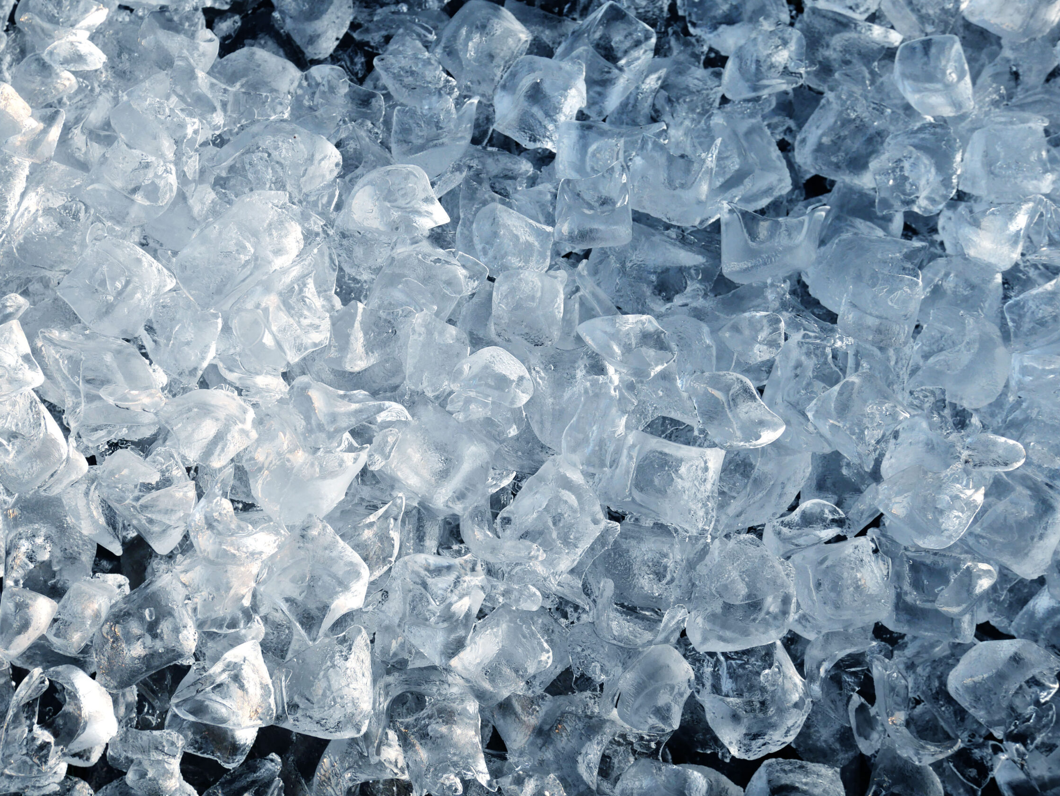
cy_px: 410
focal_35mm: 41
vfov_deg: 35.2
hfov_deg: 45.7
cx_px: 499
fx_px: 1256
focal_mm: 18
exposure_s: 1/60
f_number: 5.6
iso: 200
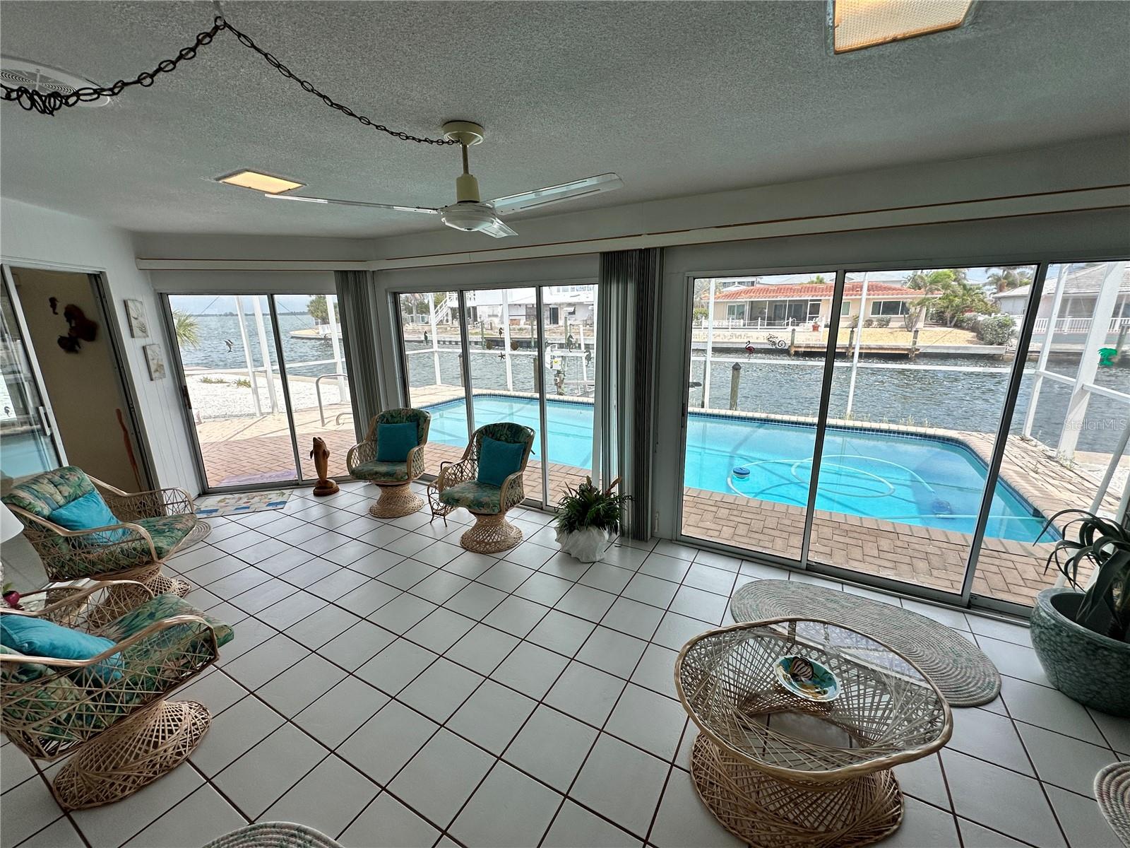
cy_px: 424
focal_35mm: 14
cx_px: 565
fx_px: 457
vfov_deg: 85.7
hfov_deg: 102.1
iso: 40
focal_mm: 2.22
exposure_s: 1/500
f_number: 2.2
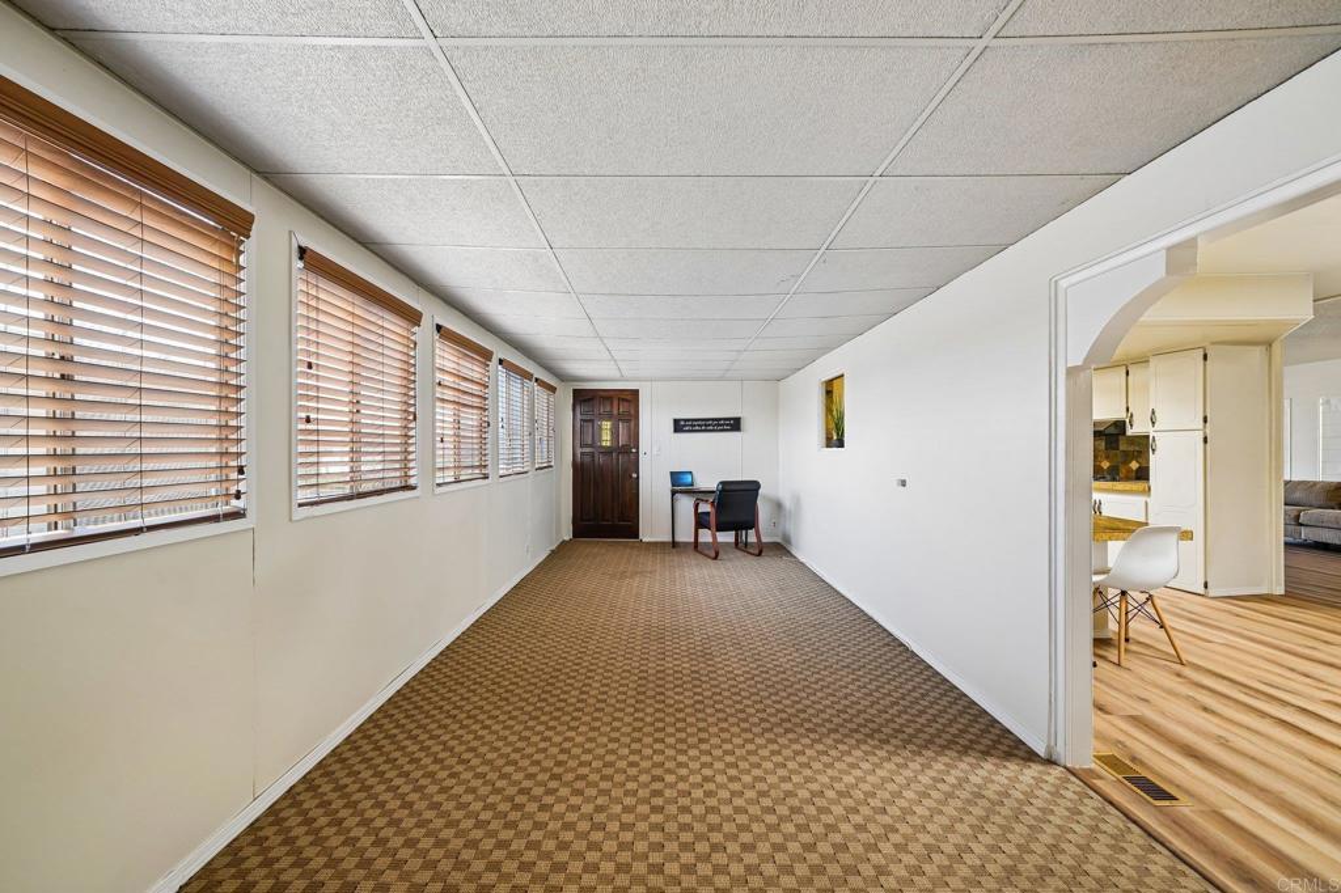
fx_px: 521
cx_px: 670
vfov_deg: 81.2
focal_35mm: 14
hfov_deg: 104.3
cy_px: 446
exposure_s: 1/13
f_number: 8
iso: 400
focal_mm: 14
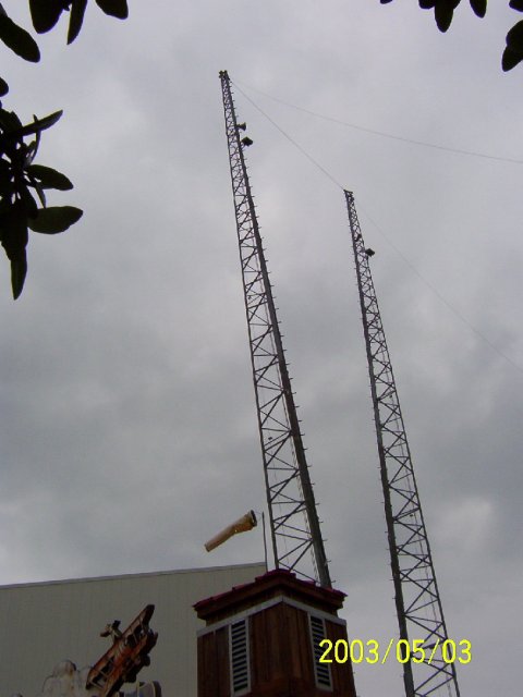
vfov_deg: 51.4
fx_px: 725
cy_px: 348
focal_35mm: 36
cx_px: 262
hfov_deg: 39.7
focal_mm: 5.54
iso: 100
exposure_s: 1/1701
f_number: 5.24
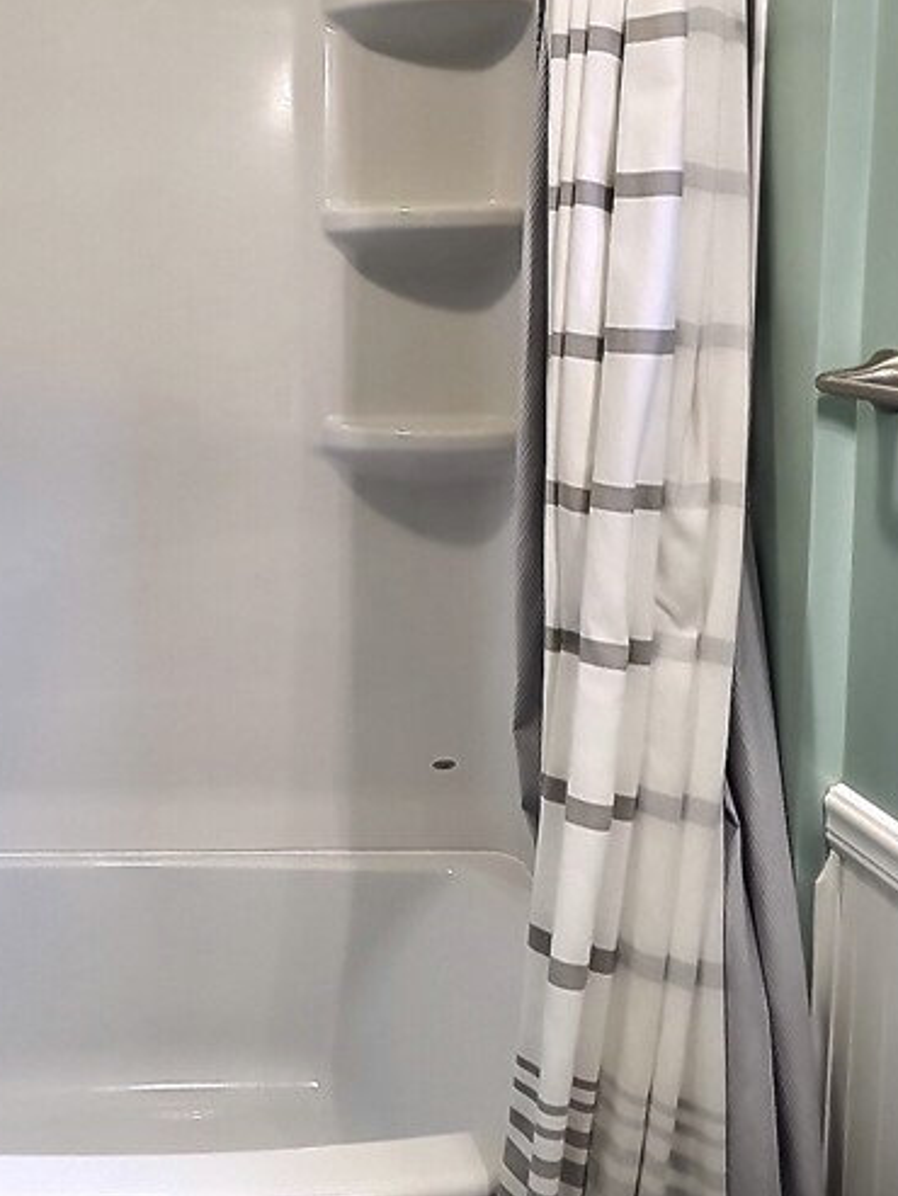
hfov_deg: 46.1
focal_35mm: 27
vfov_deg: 63.4
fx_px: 933
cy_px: 383
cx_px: 80
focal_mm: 2.2
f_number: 2.2
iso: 800
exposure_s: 1/2
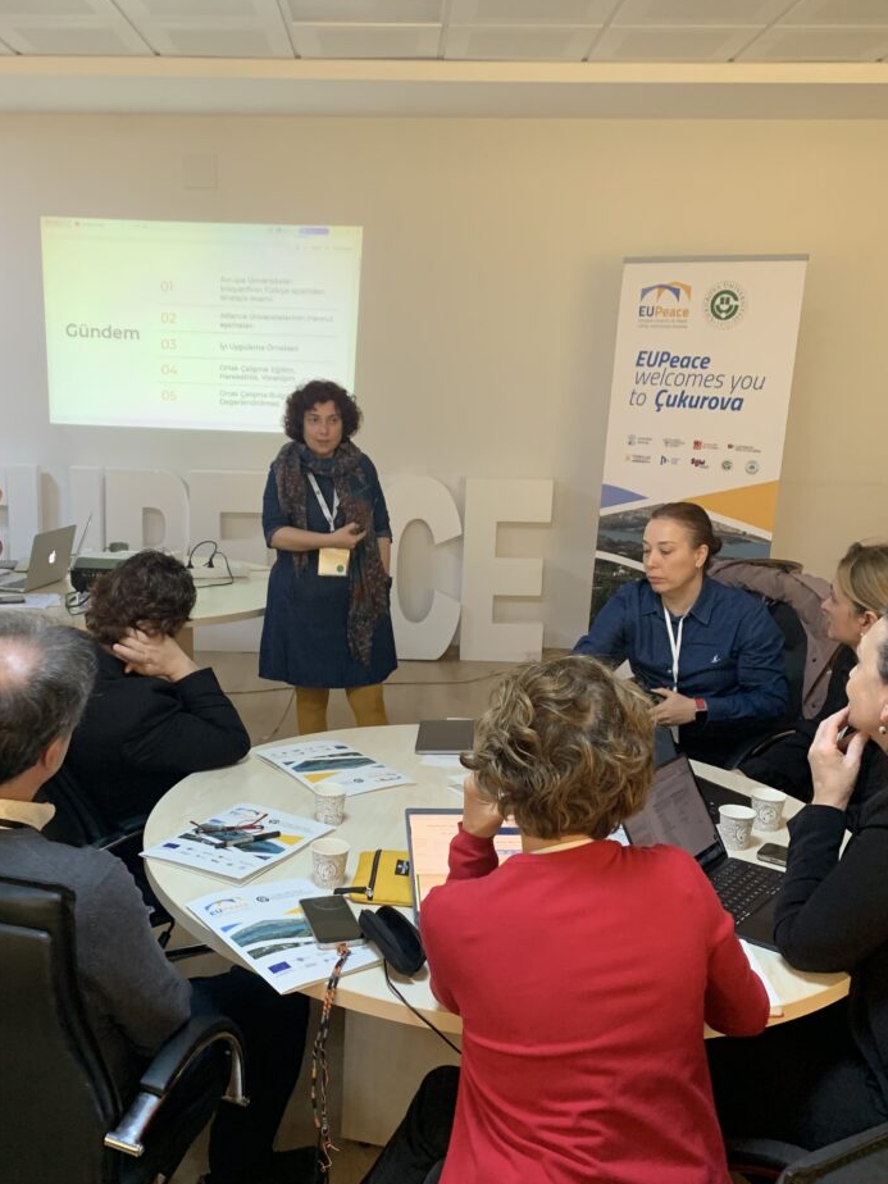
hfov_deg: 39.3
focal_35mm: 36
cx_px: 314
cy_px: 660
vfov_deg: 51.2
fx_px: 1231
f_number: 1.8
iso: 250
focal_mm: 4.25
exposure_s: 1/60
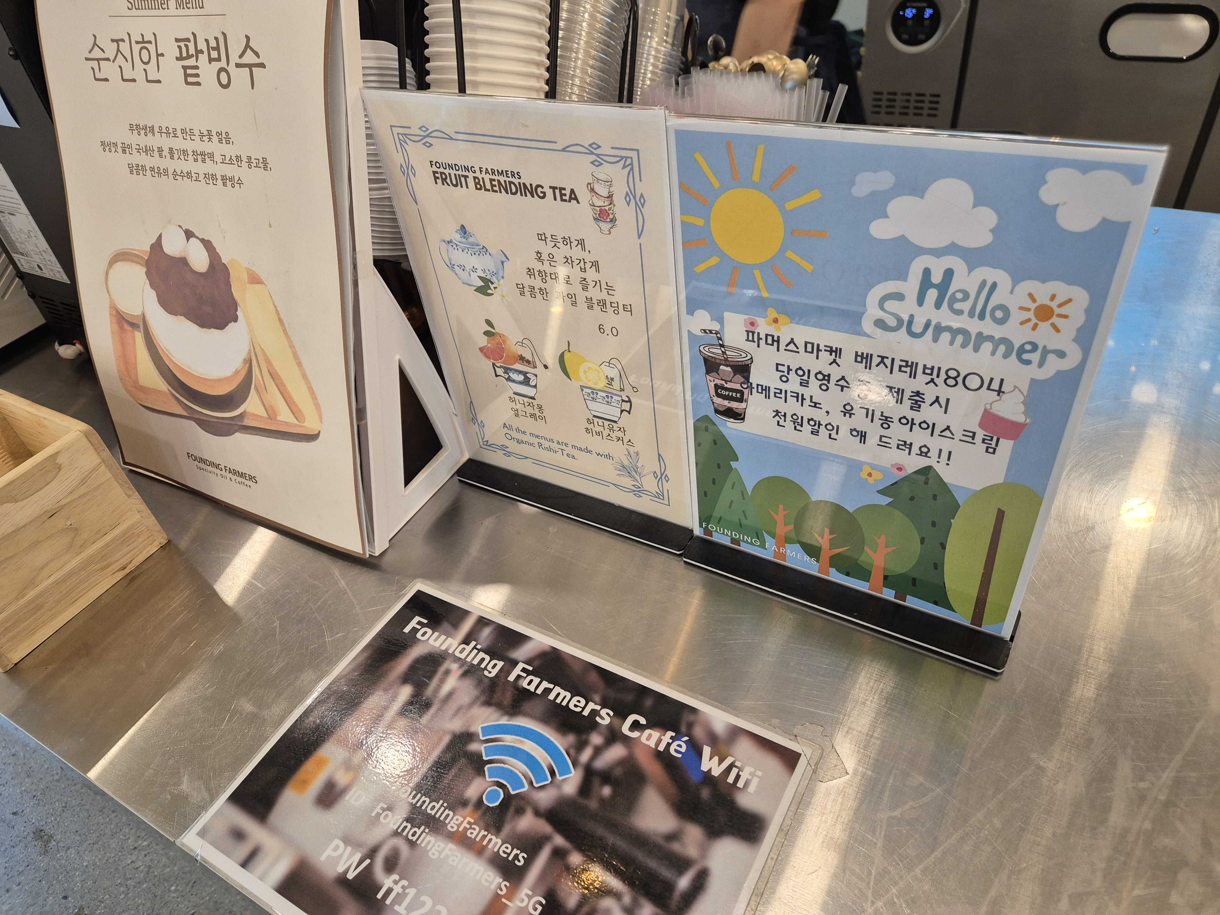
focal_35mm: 23
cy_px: 458
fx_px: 811
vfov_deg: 58.9
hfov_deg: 73.9
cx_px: 610
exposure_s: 1/120
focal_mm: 5.4
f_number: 1.8
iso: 200
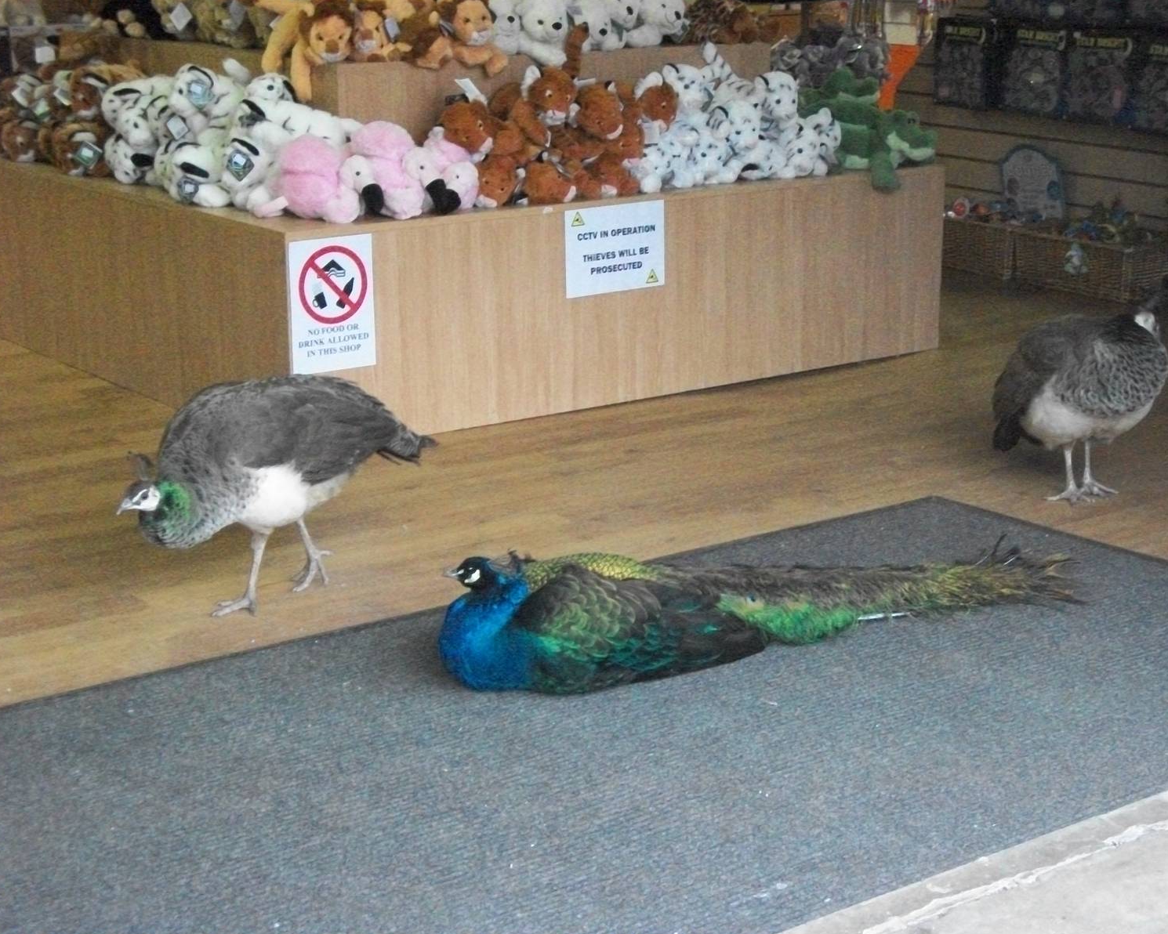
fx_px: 2247
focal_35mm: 65
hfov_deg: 29.1
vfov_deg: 23.5
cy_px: 468
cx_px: 619
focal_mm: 11
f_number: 4.1
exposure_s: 1/60
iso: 800
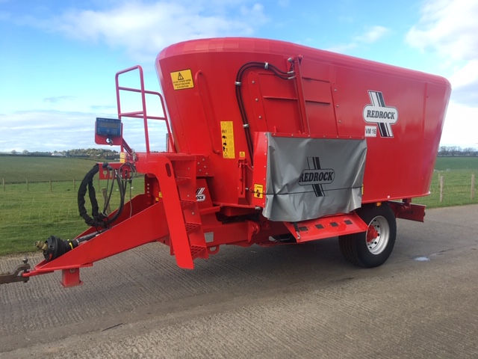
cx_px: 239
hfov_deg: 61.7
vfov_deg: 48.2
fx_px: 400
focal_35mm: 29
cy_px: 180
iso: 25
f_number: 2.2
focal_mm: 4.15
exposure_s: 1/437
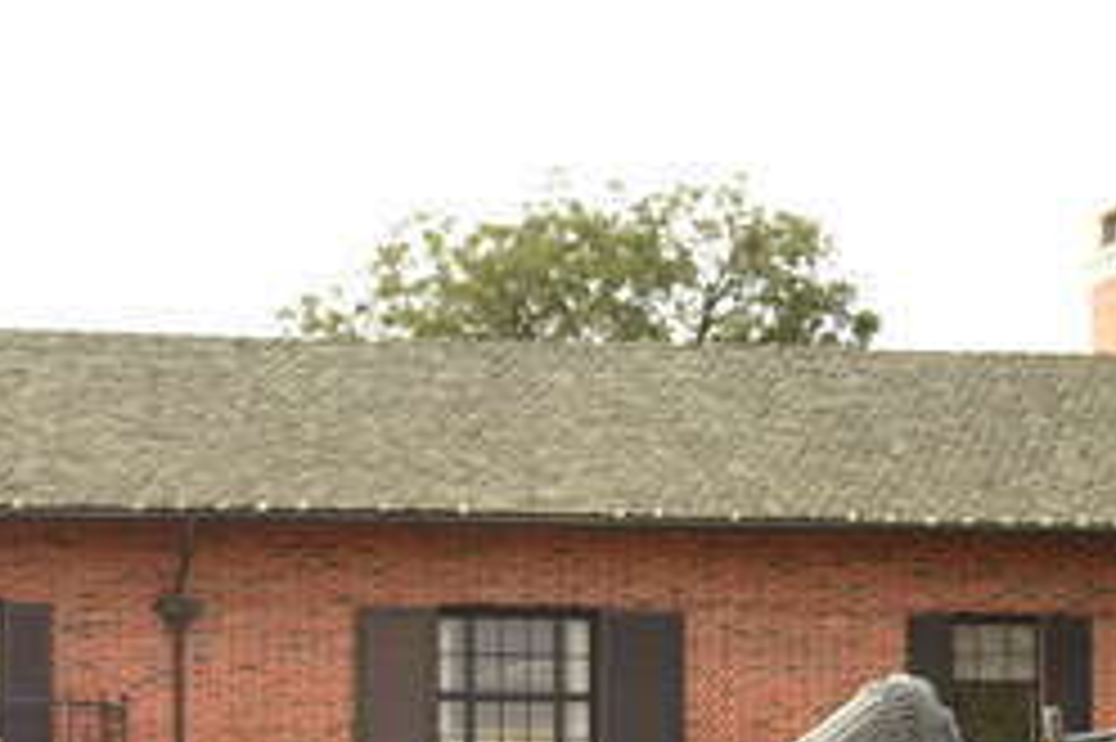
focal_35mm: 116
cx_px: -22
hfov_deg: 17.2
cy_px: 929
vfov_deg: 11.5
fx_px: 3593
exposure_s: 1/100
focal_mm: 24
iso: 200
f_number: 8
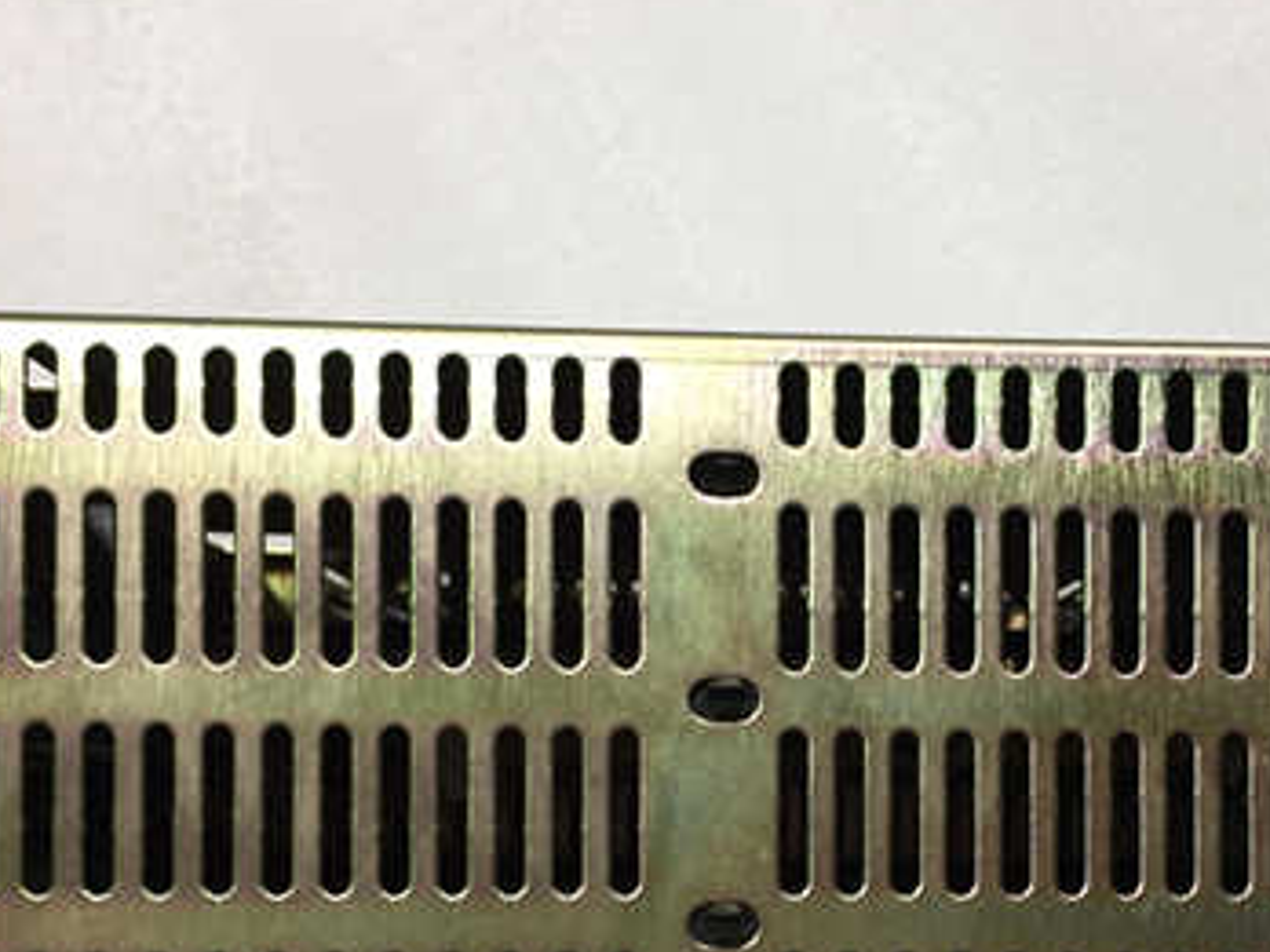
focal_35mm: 50
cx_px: 839
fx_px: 1834
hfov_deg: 37.8
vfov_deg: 28.3
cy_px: 799
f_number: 2.2
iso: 64
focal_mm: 4.15
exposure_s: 1/33
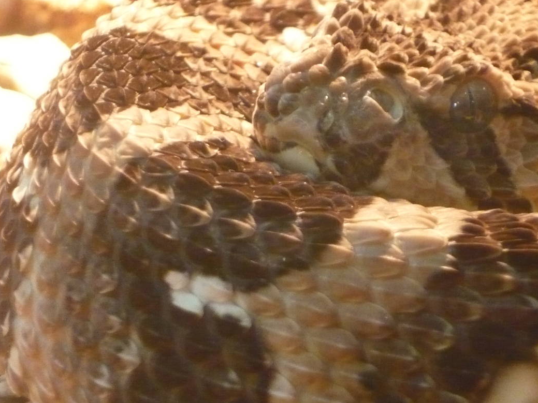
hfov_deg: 12.8
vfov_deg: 9.6
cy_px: 222
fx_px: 2393
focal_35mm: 154
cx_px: 362
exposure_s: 1/20
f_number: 5.1
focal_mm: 16.5
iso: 800
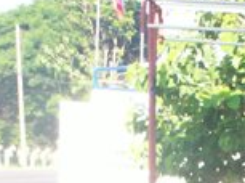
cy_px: 376
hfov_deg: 12.8
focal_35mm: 151
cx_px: 298
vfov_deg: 9.1
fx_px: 1066
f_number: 4.5
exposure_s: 1/106
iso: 100
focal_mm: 6
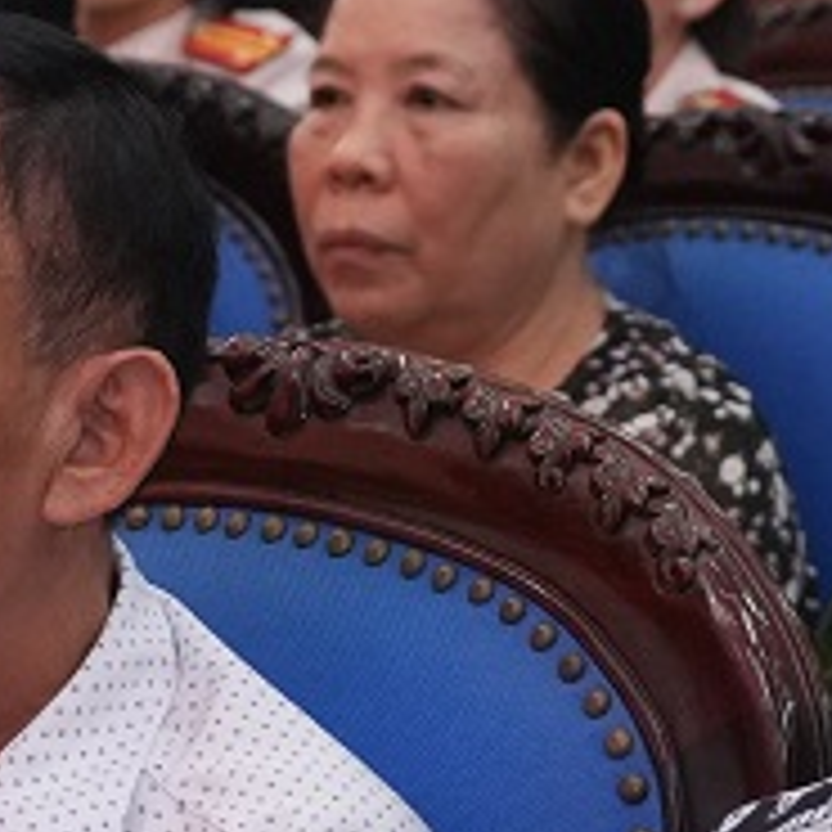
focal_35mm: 217
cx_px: -400
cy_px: 668
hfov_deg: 7.9
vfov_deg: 8.1
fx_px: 5901
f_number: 2.8
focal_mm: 29
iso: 1600
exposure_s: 1/400
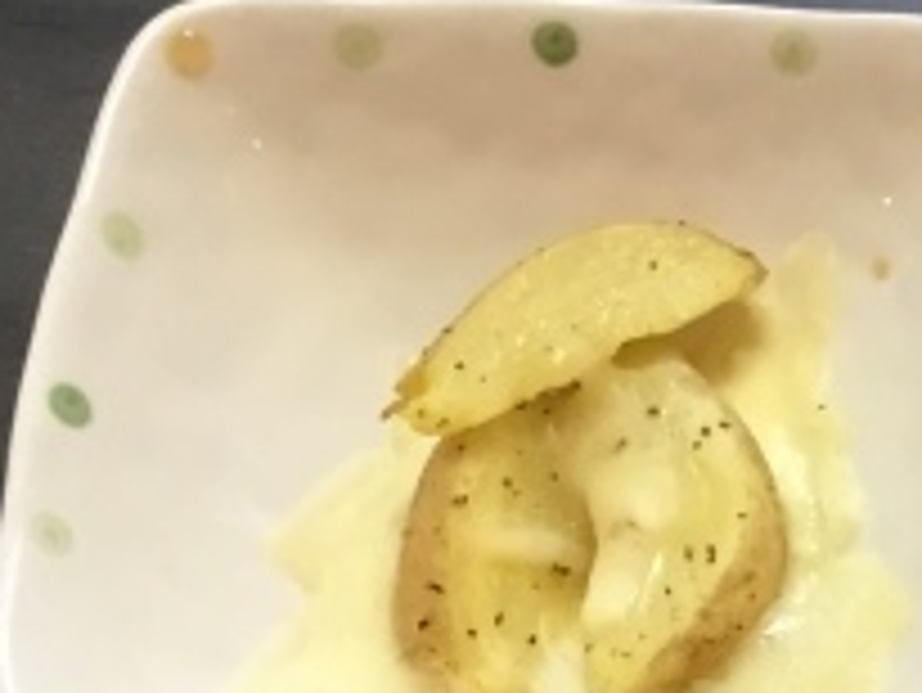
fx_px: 3225
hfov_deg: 14.9
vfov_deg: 12.0
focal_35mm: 121
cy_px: 864
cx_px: 1453
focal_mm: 3.3
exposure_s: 1/30
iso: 100
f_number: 2.4
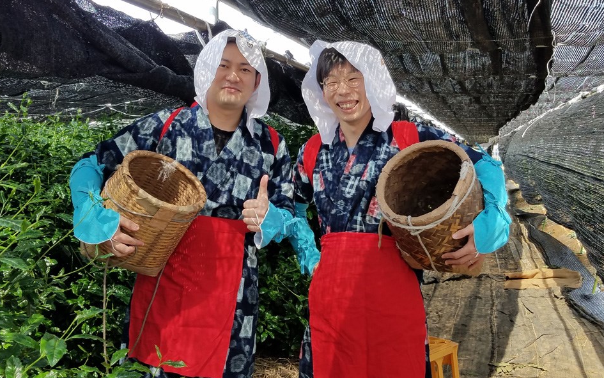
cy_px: 193
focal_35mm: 35
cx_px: 304
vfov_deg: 36.3
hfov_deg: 55.3
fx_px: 576
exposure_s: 1/282
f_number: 1.7
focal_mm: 4.2
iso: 50
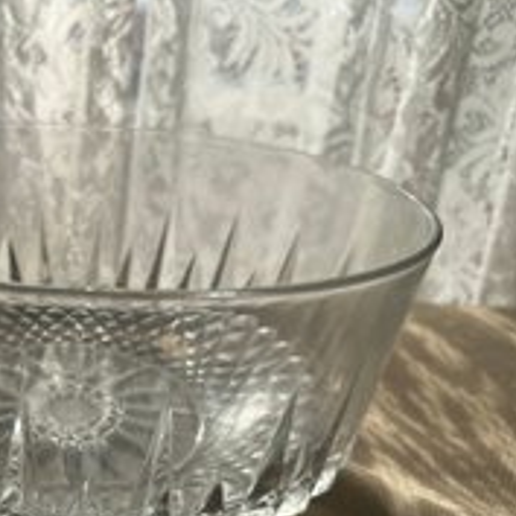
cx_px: 54
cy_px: 343
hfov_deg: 38.2
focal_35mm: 41
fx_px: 691
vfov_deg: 40.4
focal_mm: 6.86
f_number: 1.78
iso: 80
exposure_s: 1/1212
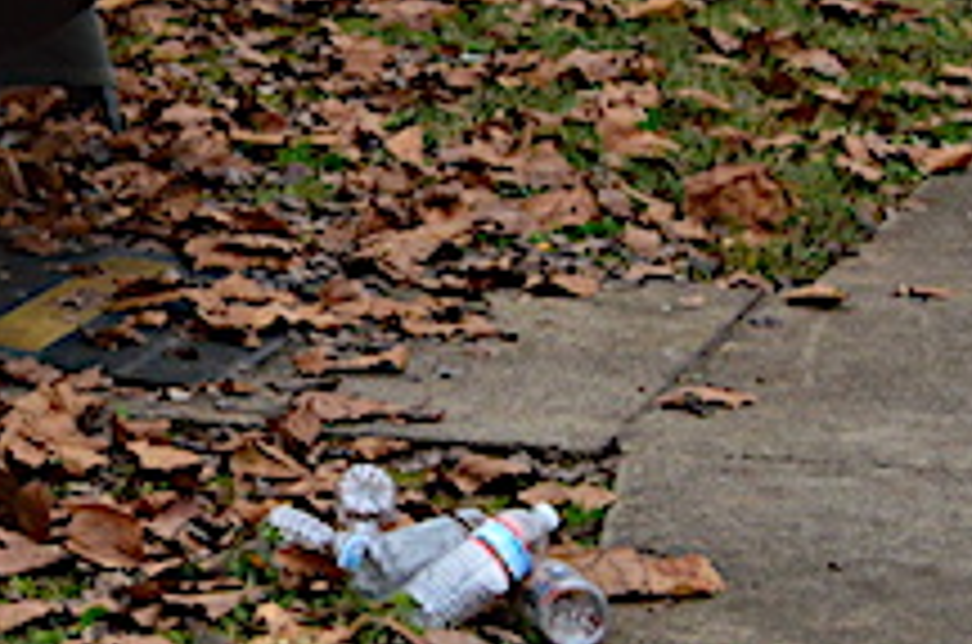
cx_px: -1305
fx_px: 5846
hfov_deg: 8.7
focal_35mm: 217
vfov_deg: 6.0
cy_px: -986
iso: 400
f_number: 9
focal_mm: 26
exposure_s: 1/80
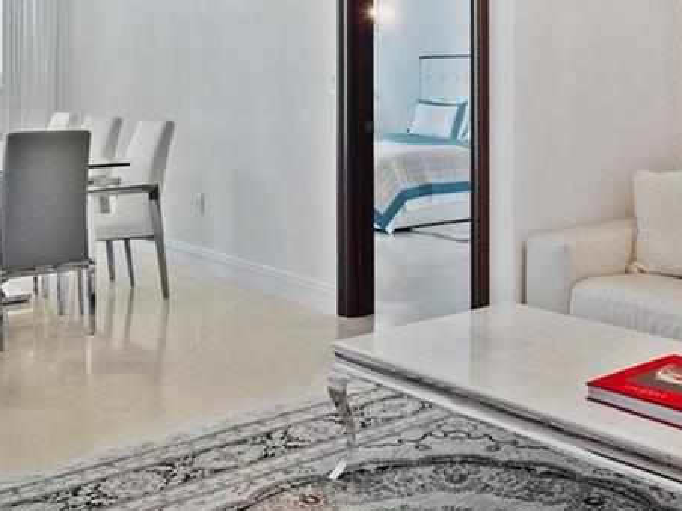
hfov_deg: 37.4
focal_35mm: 51
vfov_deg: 28.0
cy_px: 102
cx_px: 383
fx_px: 1005
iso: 200
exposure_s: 1/10
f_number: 8
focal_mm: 15
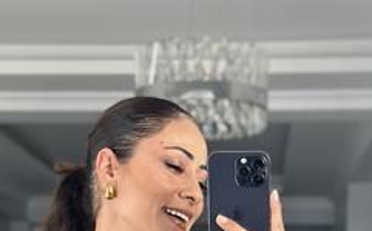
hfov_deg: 19.5
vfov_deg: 11.6
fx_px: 1084
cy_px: 359
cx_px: 170
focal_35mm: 107
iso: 80
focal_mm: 6.86
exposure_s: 1/228
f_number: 1.78
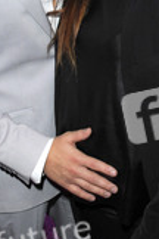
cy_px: 35
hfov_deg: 17.3
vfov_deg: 25.1
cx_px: 63
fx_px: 523
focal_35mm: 79
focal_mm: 32
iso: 1600
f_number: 5.6
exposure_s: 1/40
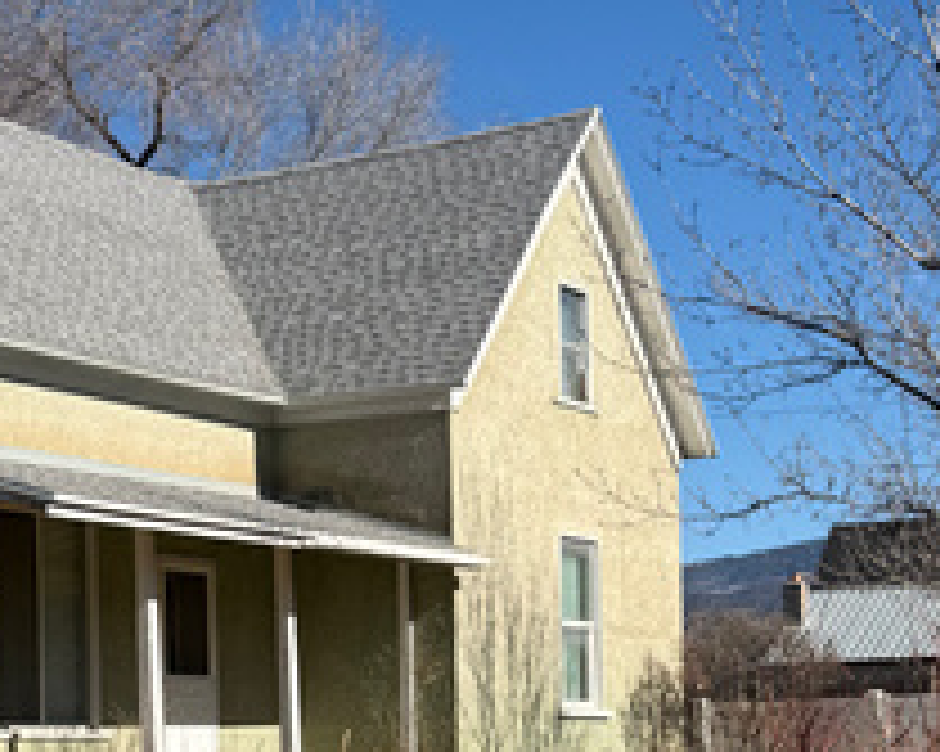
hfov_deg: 22.2
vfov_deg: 17.5
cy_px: 702
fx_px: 2391
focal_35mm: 86
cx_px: 369
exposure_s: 1/5319
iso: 80
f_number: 1.78
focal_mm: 6.76
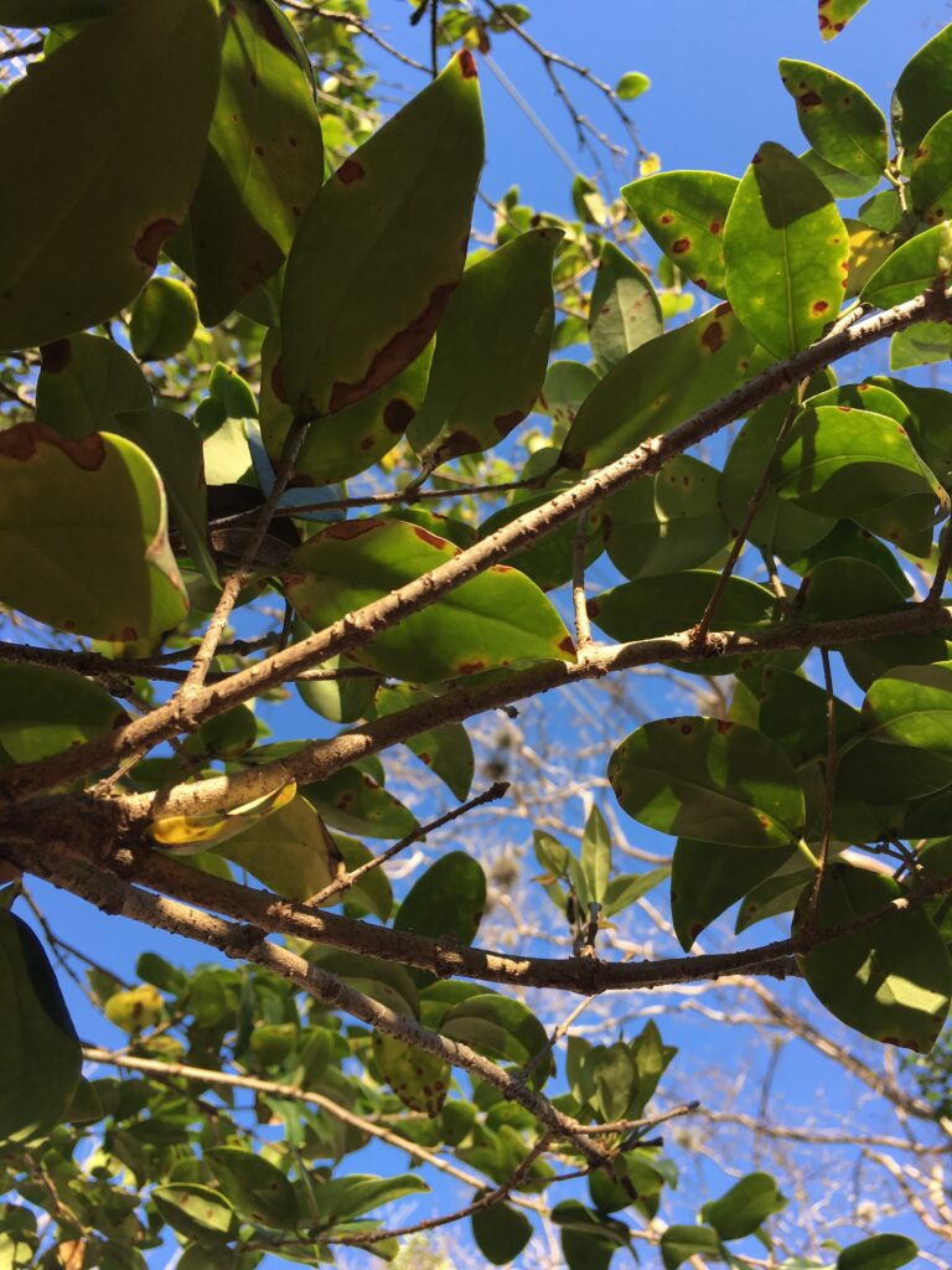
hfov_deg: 48.2
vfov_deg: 61.7
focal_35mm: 29
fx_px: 1063
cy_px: 635
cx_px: 476
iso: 25
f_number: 2.2
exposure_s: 1/315
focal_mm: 4.15
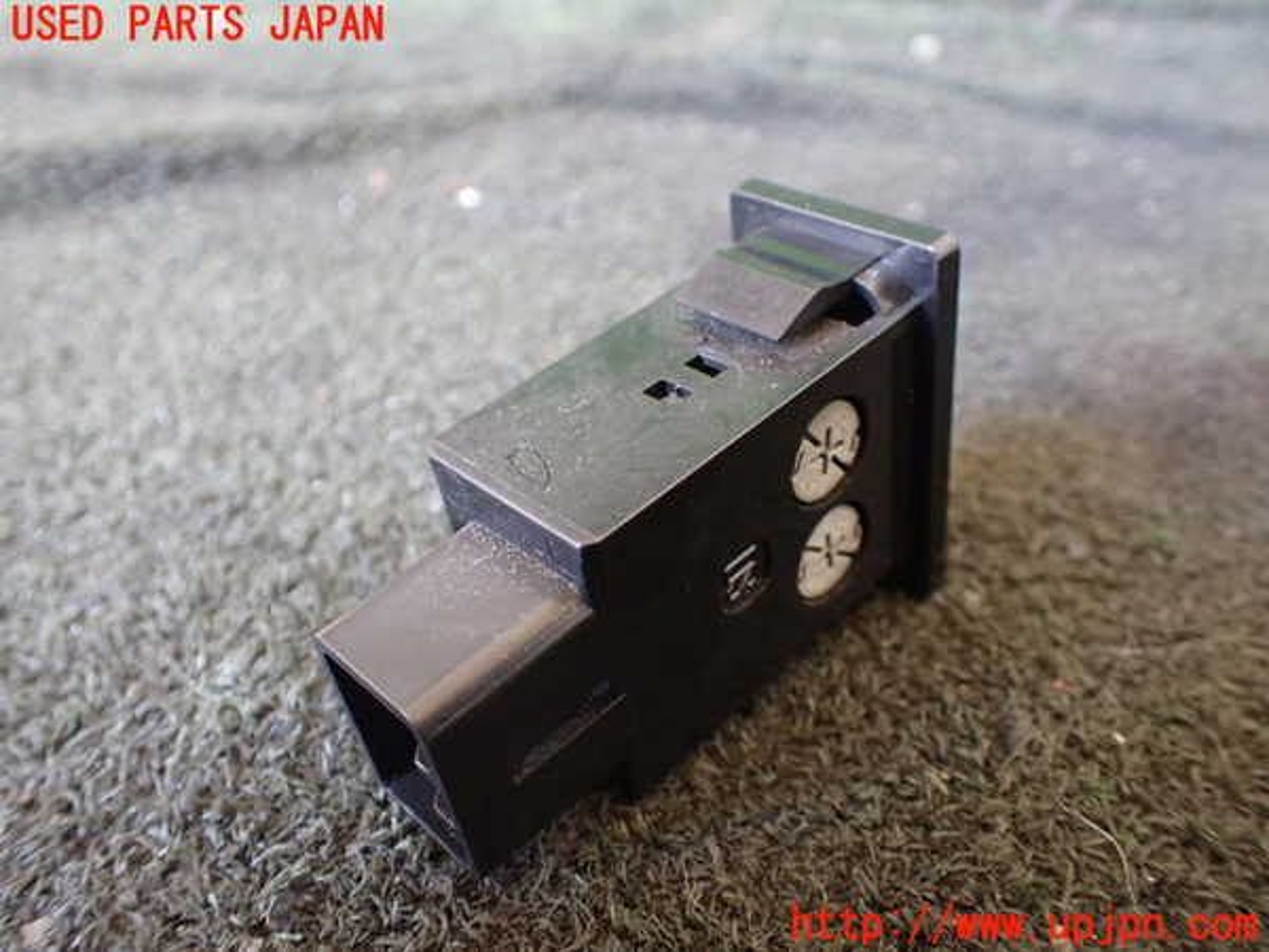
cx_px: 634
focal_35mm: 30
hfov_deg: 60.0
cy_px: 476
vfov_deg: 46.8
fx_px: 1100
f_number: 2.3
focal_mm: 5.4
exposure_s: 1/30
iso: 800
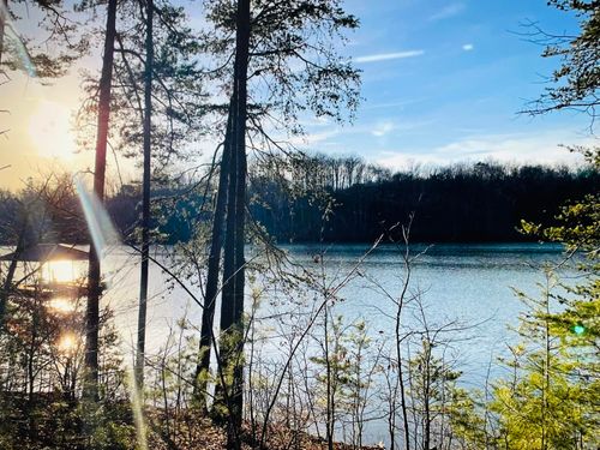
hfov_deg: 67.3
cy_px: 225
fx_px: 451
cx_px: 300
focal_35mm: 26
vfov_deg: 53.1
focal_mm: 4.2
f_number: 1.6
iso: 64
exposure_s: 1/120
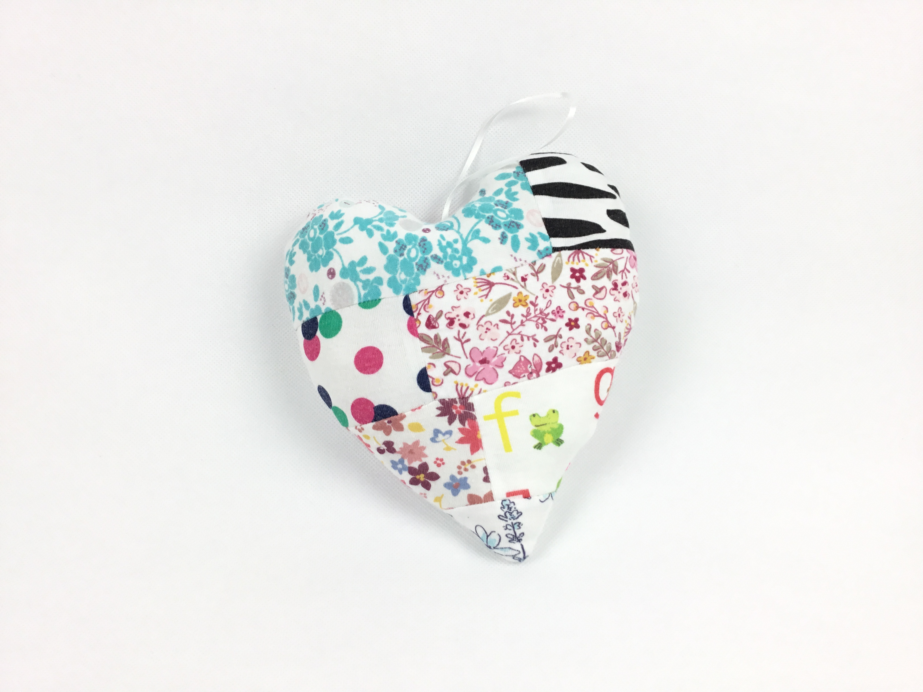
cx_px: 462
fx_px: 827
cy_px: 346
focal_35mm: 31
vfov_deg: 45.4
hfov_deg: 58.4
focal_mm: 3.3
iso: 32
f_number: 2.4
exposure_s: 1/100
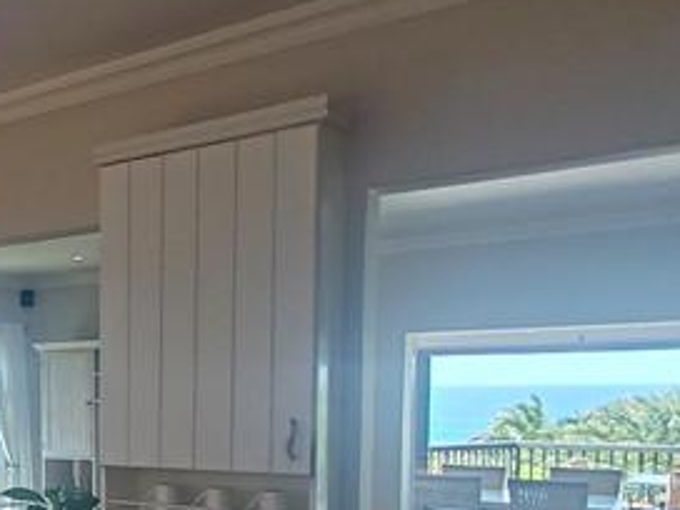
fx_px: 923
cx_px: -192
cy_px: 440
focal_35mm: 47
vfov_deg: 29.8
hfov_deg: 31.6
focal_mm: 1.96
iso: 100
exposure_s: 1/100
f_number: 2.2
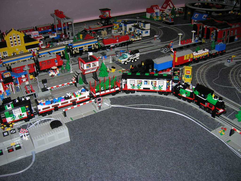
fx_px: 237
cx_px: 120
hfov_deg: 54.0
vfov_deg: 41.8
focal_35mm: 34
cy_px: 90
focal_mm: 5.7
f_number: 2.9
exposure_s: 1/60.1
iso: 50
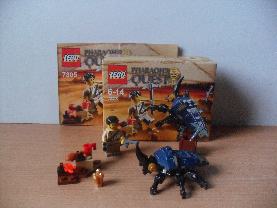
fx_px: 280
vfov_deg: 40.7
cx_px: 138
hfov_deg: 52.6
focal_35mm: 35
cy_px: 104
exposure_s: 1/15
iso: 400
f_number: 3
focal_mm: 6.3
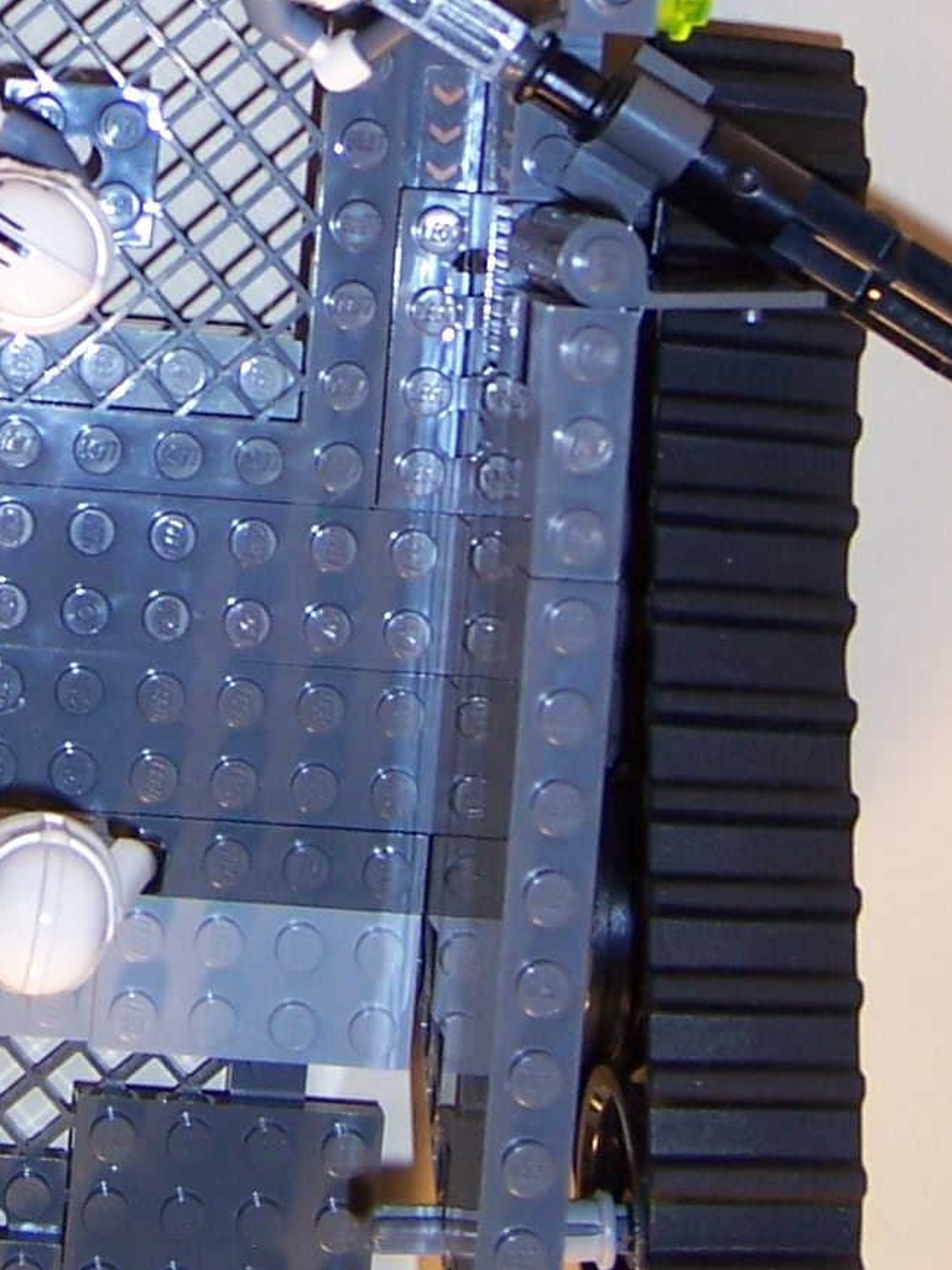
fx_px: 3925
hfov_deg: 13.7
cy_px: -34
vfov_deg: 17.9
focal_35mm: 107
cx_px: 62
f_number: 2.8
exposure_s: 1/400
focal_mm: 6.2
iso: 80
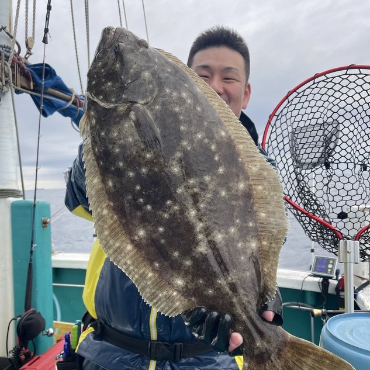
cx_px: 186
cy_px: 219
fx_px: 375
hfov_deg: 52.5
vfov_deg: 52.2
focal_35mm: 31
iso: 32
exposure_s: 1/371
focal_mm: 4.2
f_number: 1.6
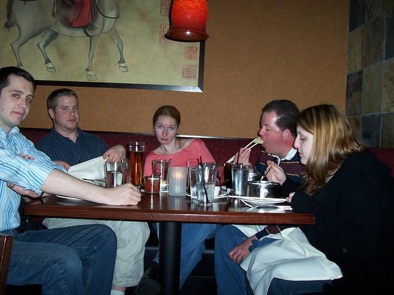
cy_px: 148
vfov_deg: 38.7
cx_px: 197
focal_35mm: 37
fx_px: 421
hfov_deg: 50.1
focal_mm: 5.6
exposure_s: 1/60
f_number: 2.8
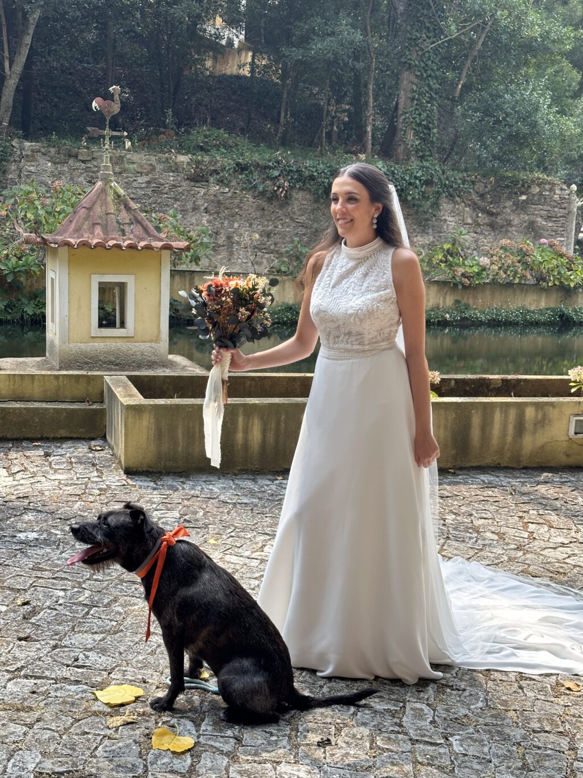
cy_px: 389
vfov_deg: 39.7
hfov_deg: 30.3
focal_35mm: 48
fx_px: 1078
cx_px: 292
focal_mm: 6.86
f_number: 1.78
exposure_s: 1/642
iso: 64
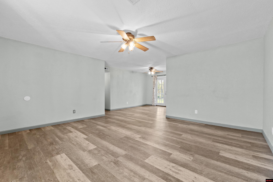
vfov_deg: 77.3
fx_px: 114
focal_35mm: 15
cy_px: 91
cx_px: 136
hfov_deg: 100.4
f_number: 9
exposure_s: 1
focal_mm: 10
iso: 200
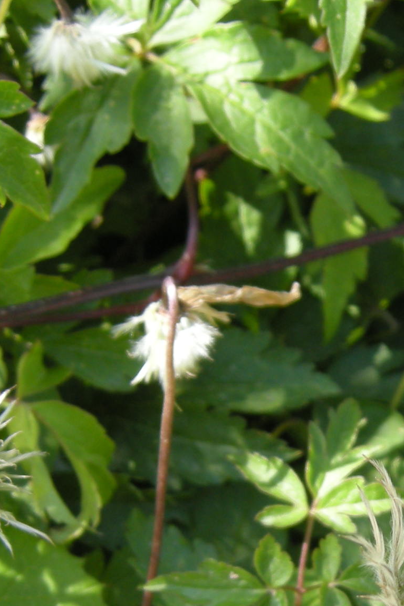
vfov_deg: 25.1
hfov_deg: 17.9
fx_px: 1280
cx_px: 195
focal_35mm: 76
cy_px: 632
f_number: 3
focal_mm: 7.5
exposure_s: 1/60
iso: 64
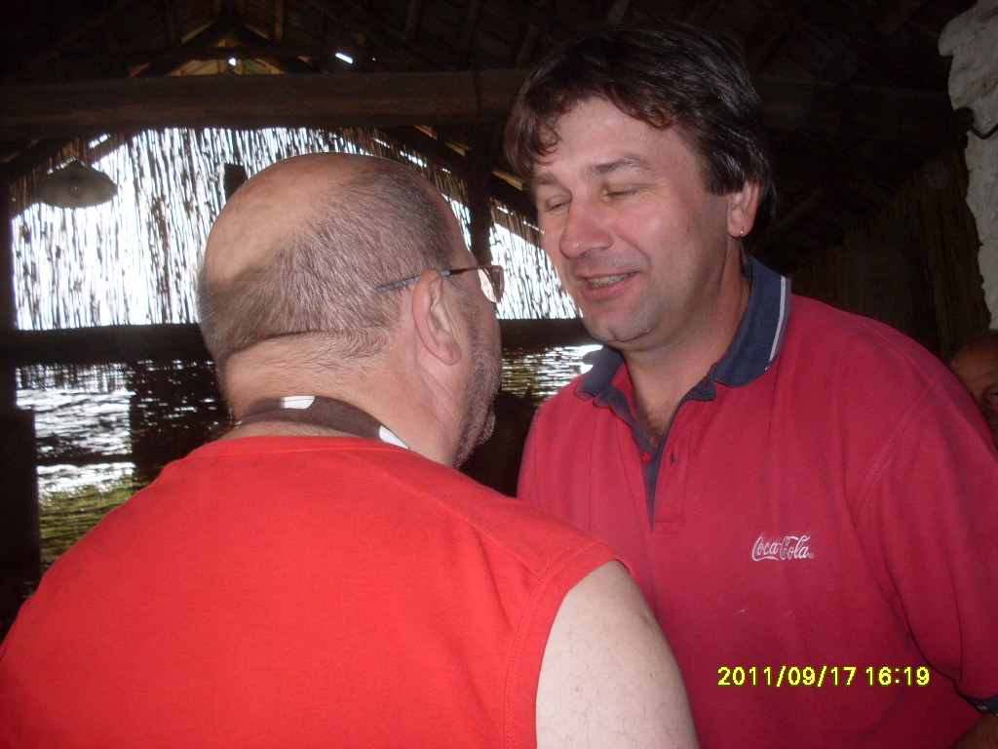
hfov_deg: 49.0
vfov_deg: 37.7
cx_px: 499
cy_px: 374
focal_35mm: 38
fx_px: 1096
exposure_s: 1/45
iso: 100
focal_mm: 6.3
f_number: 2.8
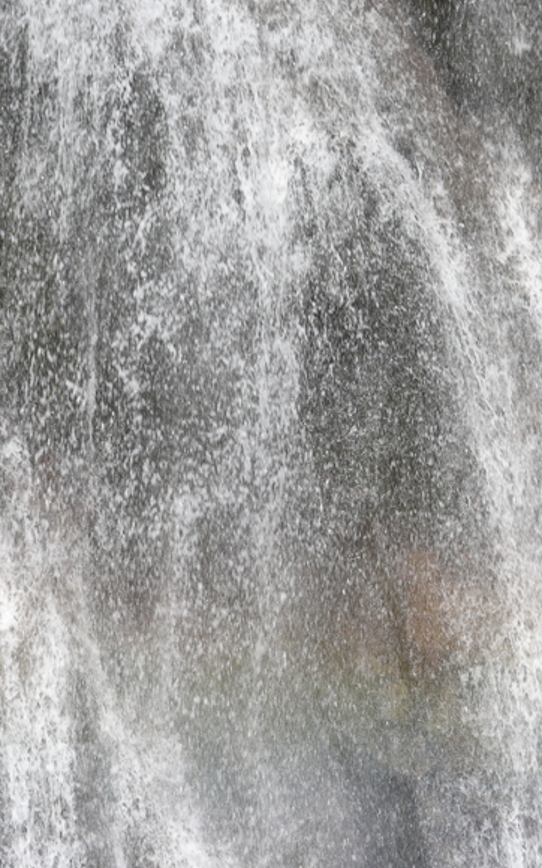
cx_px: 383
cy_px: 302
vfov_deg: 5.2
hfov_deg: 3.2
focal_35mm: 405
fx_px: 9581
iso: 100
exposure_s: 1/400
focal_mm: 180
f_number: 7.1
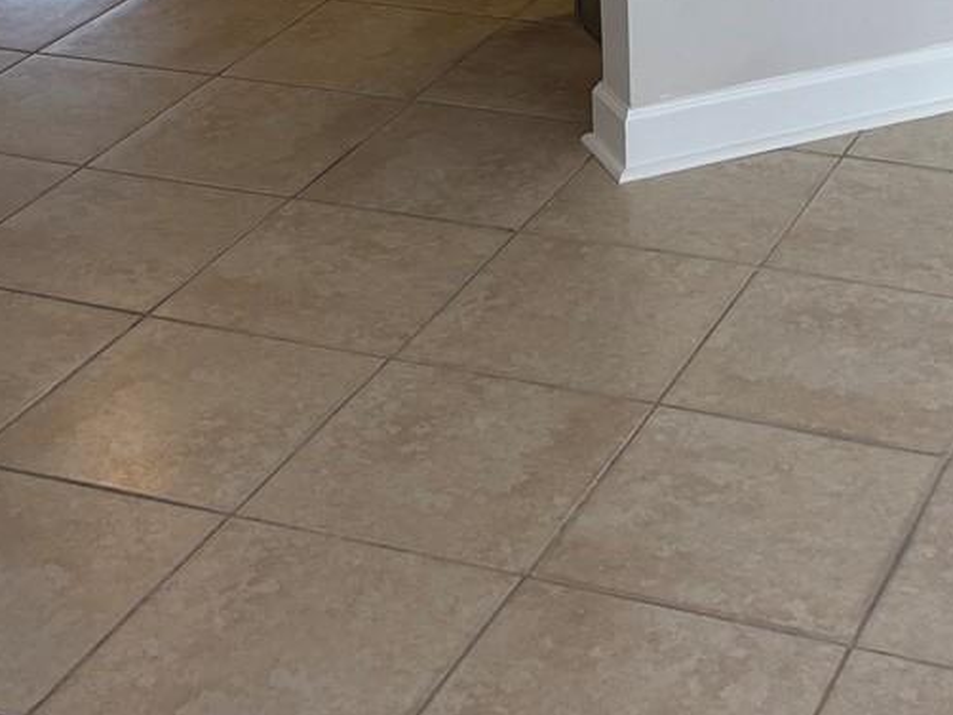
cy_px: -363
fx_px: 2286
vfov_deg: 16.2
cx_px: 721
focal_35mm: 83
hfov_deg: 23.3
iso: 64
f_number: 1.6
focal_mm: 5.96
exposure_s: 1/60
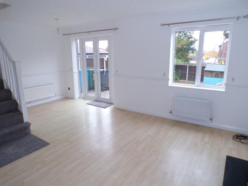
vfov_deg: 56.8
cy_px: 93
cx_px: 124
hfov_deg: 71.6
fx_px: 172
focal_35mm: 24
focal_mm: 4.3
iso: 100
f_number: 3
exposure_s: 1/38
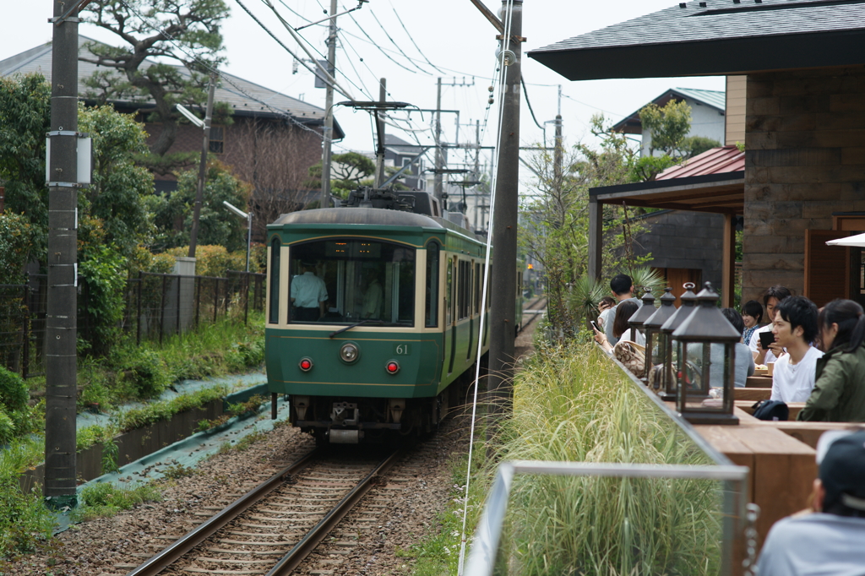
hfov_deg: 23.9
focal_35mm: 85
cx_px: 432
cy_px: 288
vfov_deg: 16.1
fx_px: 2042
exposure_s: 1/1500
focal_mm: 85
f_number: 4
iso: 200
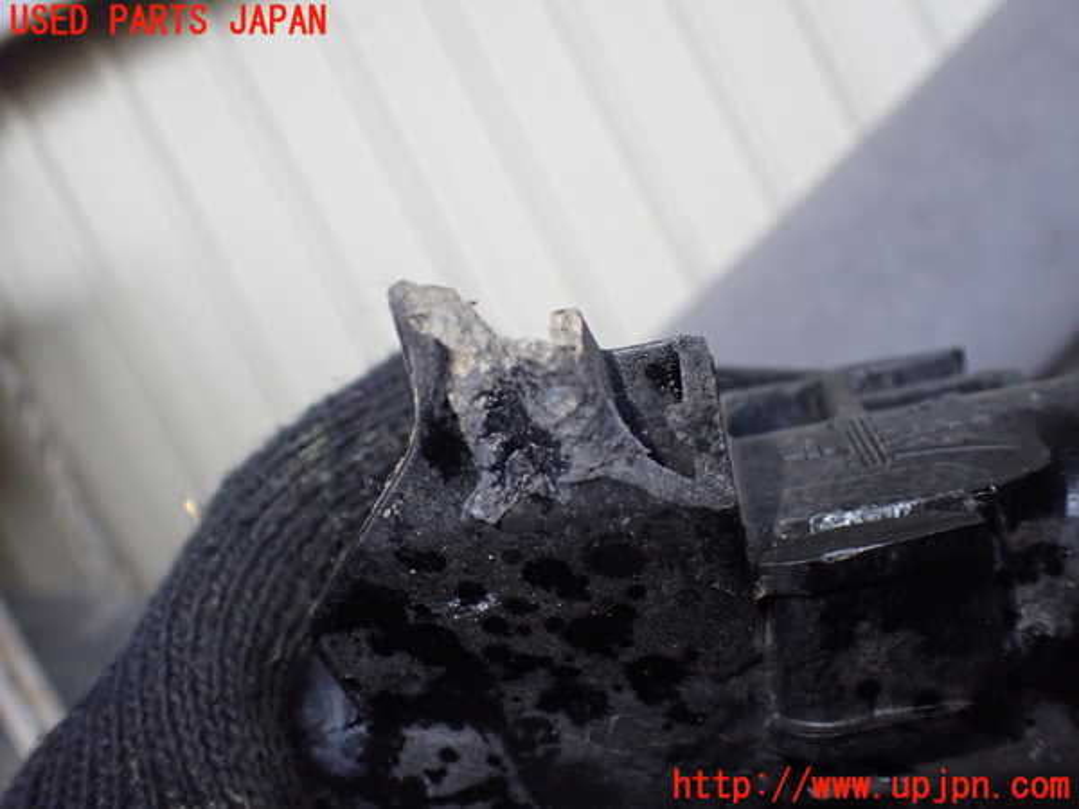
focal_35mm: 30
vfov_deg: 46.8
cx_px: 540
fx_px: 935
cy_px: 404
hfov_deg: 60.0
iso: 640
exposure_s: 1/125
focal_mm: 5.4
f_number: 2.3
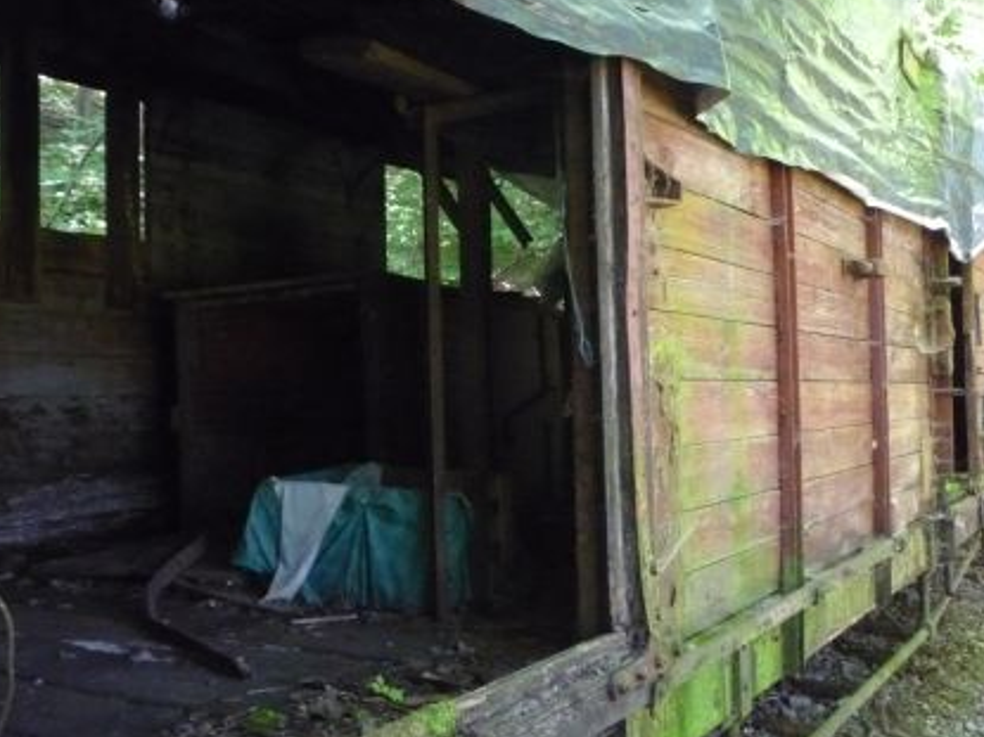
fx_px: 1051
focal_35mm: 37
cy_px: 351
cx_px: 531
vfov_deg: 38.6
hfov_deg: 50.1
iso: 800
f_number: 3.3
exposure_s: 1/50
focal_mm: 5.2
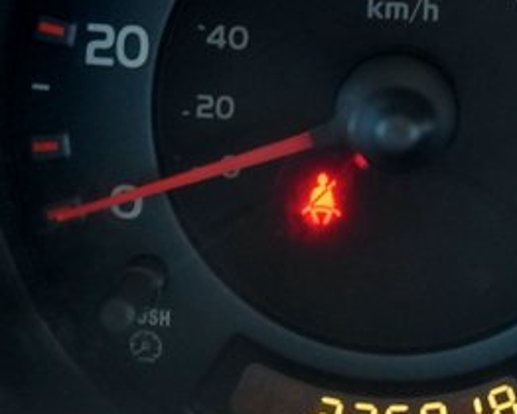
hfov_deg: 11.2
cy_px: 149
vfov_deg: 9.0
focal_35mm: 172
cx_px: 410
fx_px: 2634
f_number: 4.5
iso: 1600
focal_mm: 50
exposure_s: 1/60
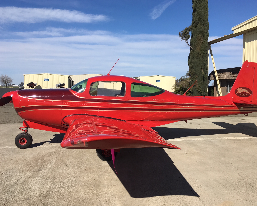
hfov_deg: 57.2
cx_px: 133
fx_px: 236
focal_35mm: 31
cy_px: 101
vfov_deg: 47.1
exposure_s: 1/2137
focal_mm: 4.15
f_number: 2.2
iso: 25
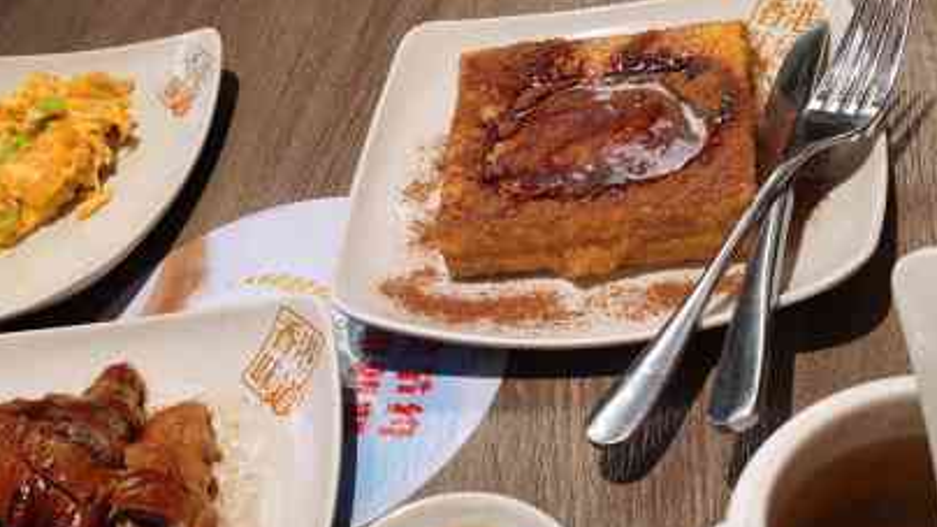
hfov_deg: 40.4
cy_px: 310
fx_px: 1267
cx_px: 383
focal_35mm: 51
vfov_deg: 23.4
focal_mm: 5.56
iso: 64
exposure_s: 1/100
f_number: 1.6
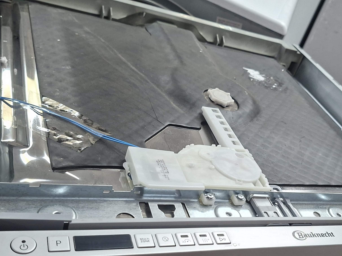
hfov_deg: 48.3
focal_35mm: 38
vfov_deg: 36.6
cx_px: 221
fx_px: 375
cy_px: 198
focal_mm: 5.54
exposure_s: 1/120
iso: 250
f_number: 1.8
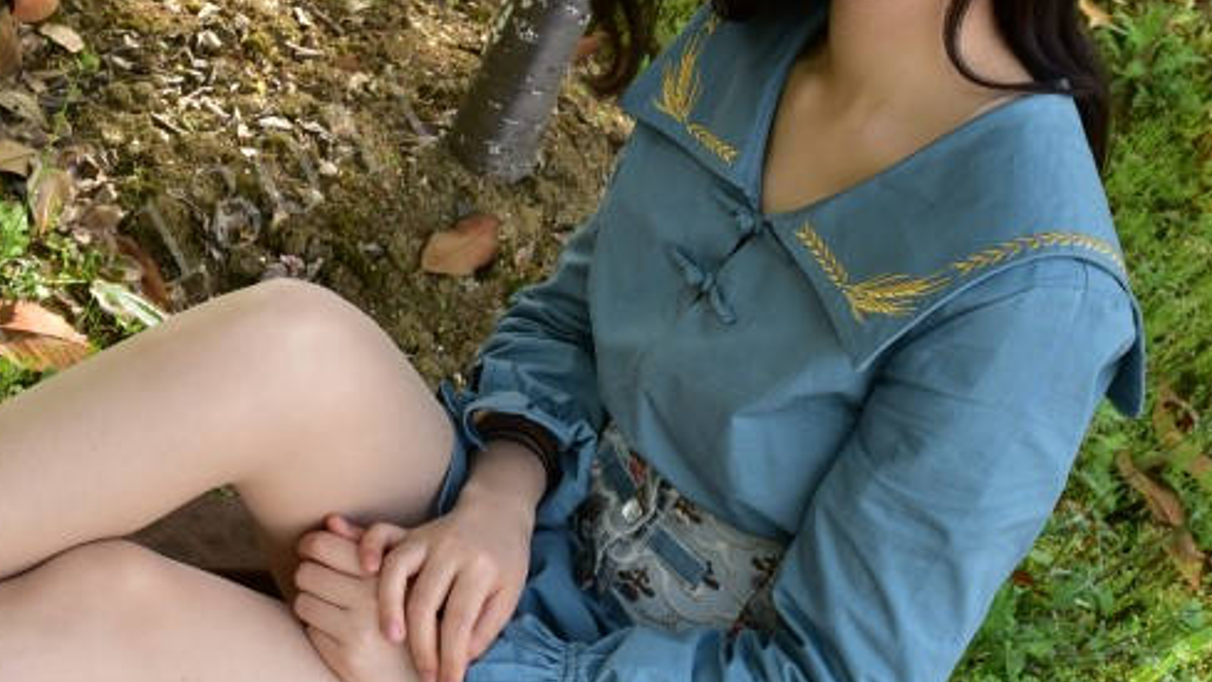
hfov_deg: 27.4
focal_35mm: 75
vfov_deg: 16.1
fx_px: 2410
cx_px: 171
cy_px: 248
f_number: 16
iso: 250
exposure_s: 1/40
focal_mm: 35
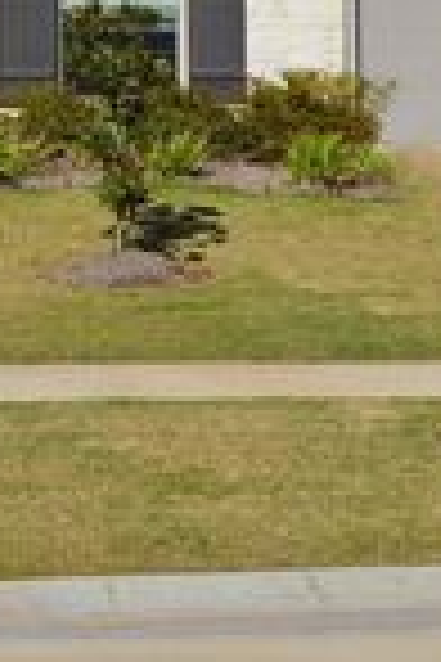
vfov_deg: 19.3
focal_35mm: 102
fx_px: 1874
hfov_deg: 13.2
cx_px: -27
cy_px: -50
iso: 100
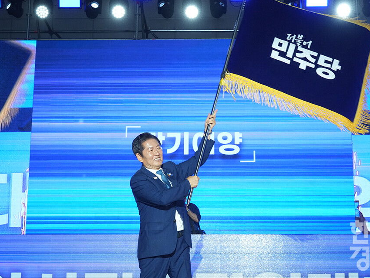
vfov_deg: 19.4
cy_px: 139
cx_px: 191
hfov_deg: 25.7
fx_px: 813
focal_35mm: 76
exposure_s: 1/160
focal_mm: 70
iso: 2500
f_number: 10
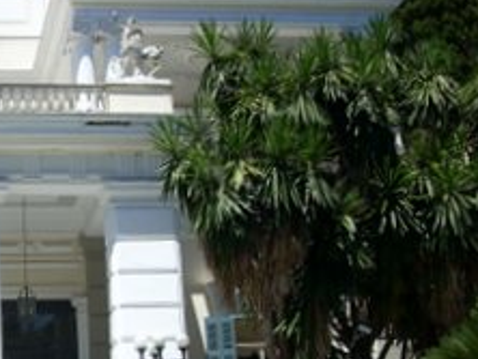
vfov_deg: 18.5
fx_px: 1106
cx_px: -34
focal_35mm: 80
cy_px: 202
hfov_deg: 23.1
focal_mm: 6.2
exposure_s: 1/261
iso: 64
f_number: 5.6
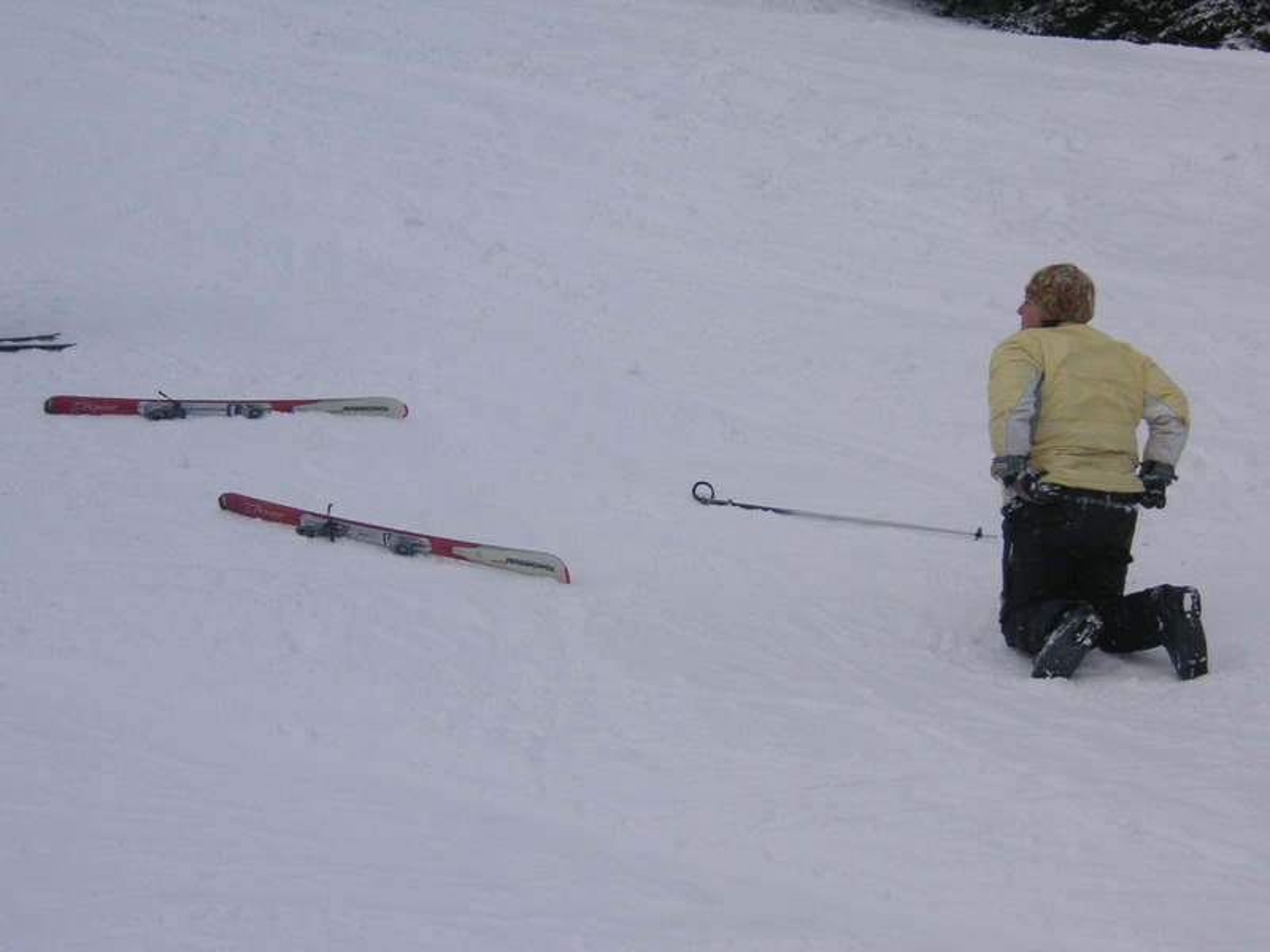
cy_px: 476
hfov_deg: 25.7
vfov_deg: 19.4
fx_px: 2788
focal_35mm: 76
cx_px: 635
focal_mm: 12.6
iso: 50
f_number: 4.4
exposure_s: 1/350
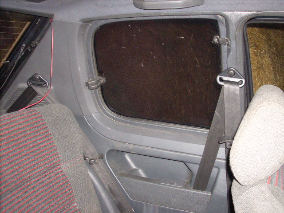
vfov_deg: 38.7
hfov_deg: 50.1
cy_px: 106
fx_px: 304
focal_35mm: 37
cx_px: 142
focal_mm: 6.2
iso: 400
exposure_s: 1/60
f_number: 2.8
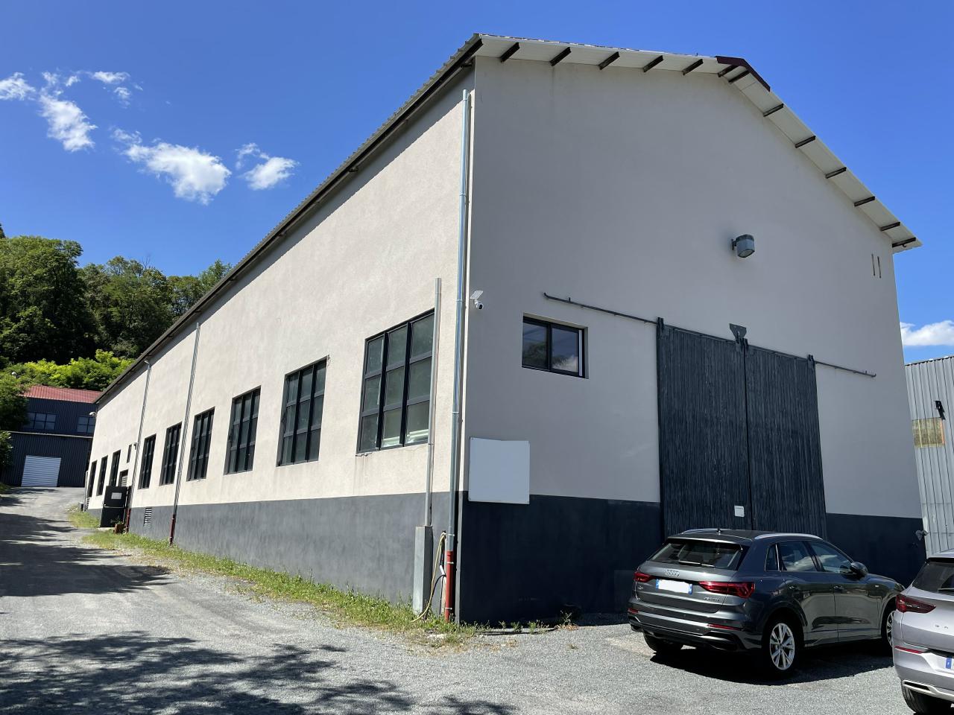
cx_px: 477
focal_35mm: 26
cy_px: 358
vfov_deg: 53.1
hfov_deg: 67.3
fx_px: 717
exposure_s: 1/2959
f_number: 1.6
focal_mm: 4.2
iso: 32
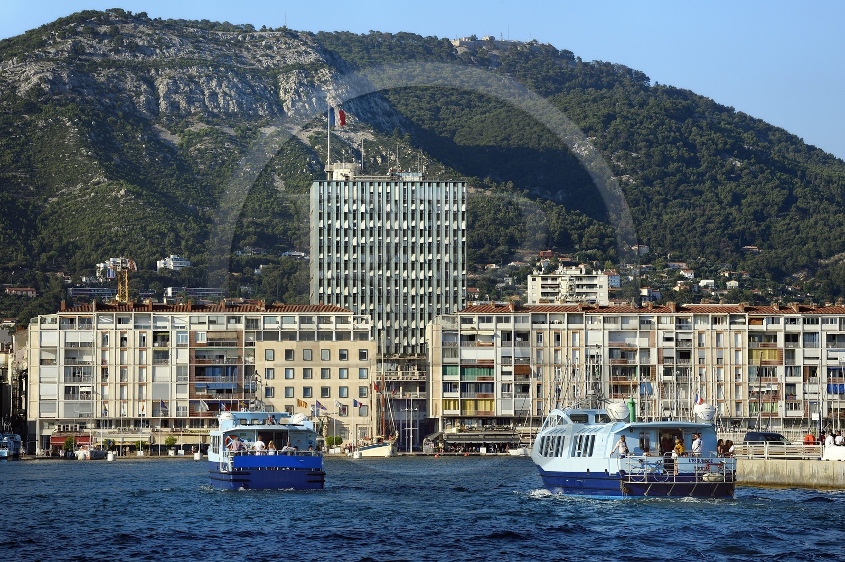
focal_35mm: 130
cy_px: 281
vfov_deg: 10.5
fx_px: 3049
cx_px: 422
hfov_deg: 15.8
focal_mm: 130
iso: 200
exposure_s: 1/320
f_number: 13
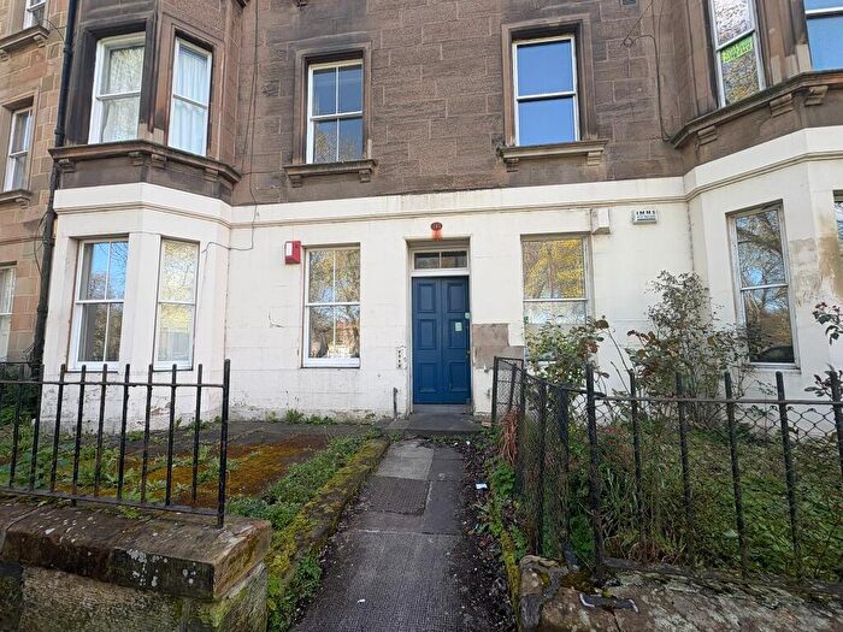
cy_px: 316
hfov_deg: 102.1
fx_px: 341
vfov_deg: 85.7
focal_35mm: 14
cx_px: 422
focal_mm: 2.22
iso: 40
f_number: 2.2
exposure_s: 1/244
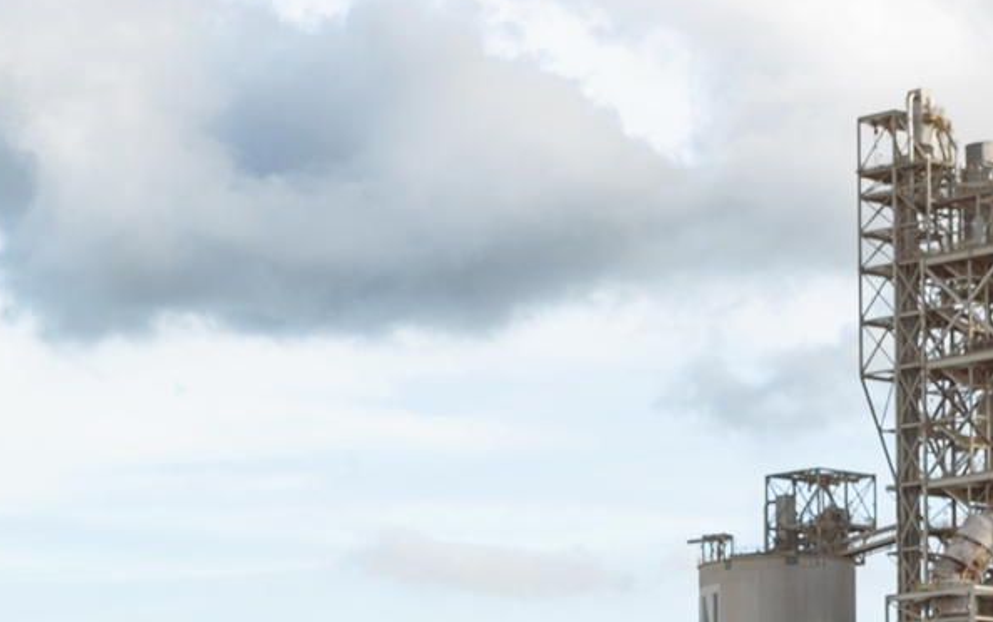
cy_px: 1025
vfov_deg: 8.1
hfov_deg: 12.9
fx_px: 4278
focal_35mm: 158
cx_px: -155
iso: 100
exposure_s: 1/100
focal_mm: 48
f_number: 7.1
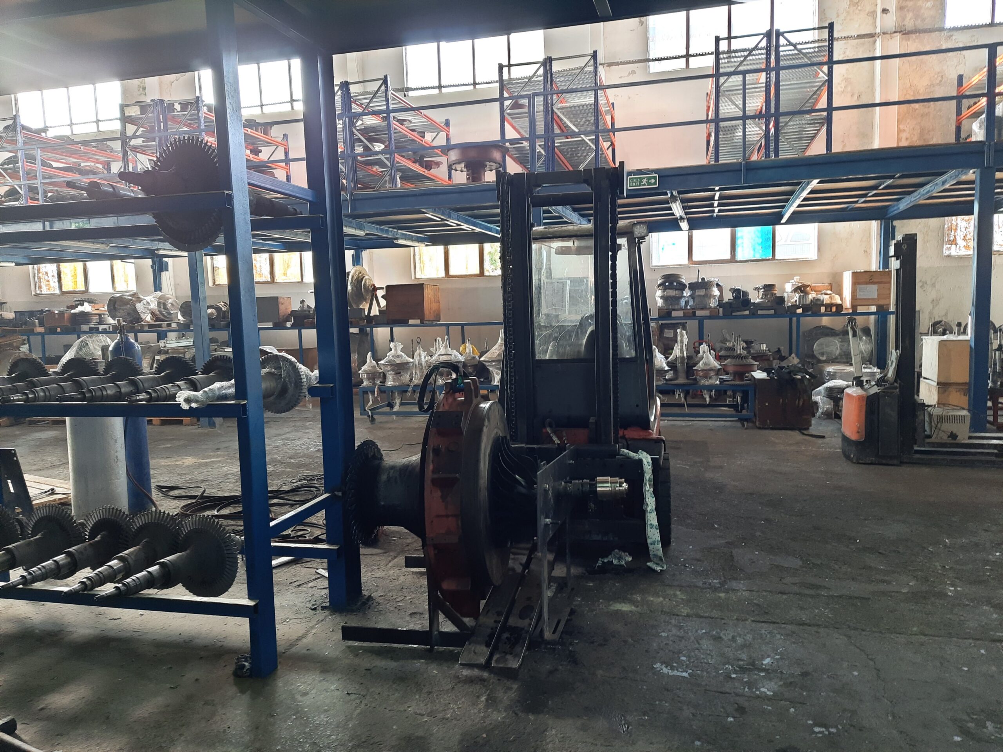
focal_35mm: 24
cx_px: 502
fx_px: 695
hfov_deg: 71.6
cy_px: 376
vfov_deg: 56.8
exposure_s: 1/50
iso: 200
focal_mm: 5.23
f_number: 1.8
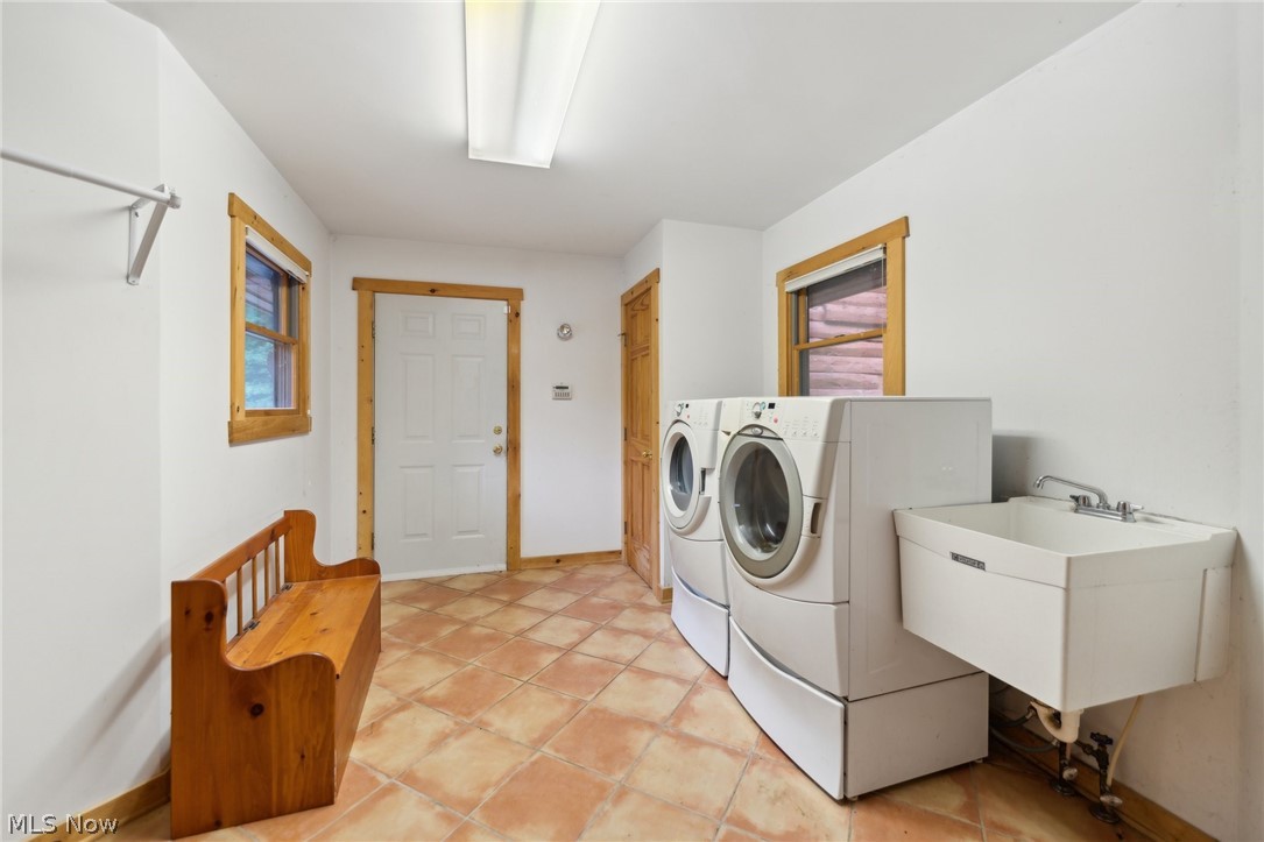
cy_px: 421
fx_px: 491
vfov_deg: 81.2
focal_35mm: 14
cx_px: 632
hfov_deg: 104.3
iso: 640
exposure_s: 1/125
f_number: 2.8
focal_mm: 14
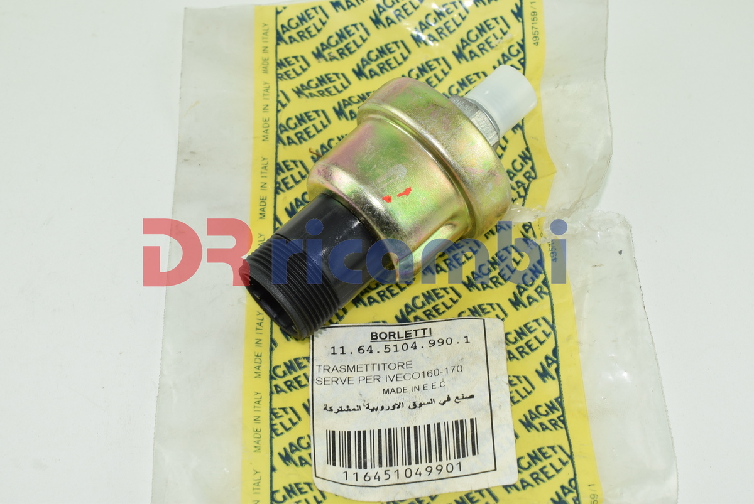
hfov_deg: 33.4
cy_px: 252
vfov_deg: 22.7
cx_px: 377
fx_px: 1258
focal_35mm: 60
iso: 160
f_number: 14
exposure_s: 1/40
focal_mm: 40
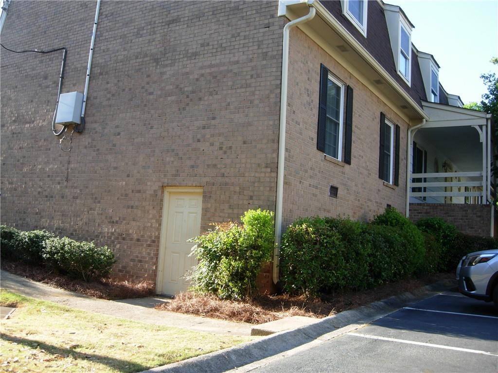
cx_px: 249
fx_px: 518
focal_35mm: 36
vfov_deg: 39.7
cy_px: 186
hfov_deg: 51.4
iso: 50
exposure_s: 1/117
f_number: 3.8
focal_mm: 7.5
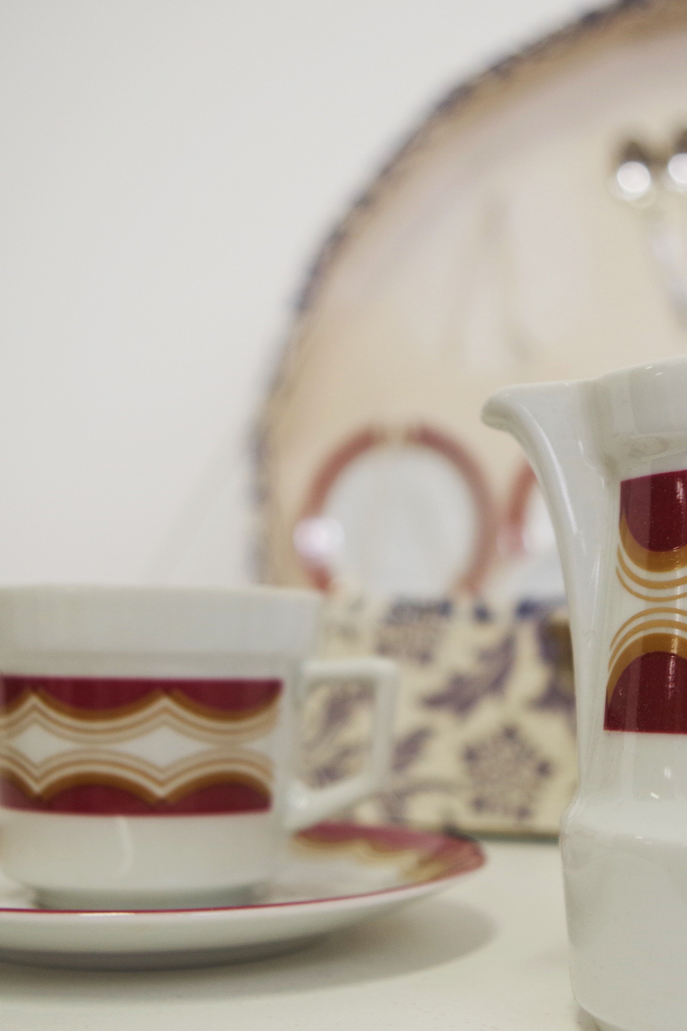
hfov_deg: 25.3
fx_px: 1517
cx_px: 492
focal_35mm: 53
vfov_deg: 37.5
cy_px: 546
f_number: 4
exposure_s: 1/60
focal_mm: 20
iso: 200
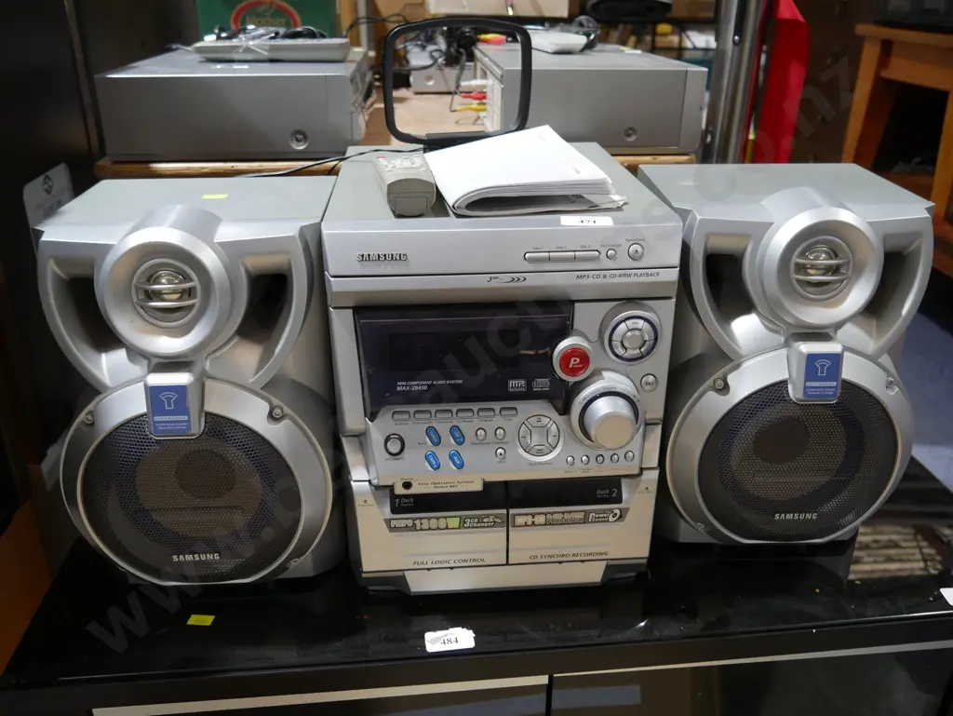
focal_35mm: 28
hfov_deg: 63.4
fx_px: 771
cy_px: 358
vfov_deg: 49.8
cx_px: 476
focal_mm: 14
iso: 400
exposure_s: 1/60
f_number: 3.5
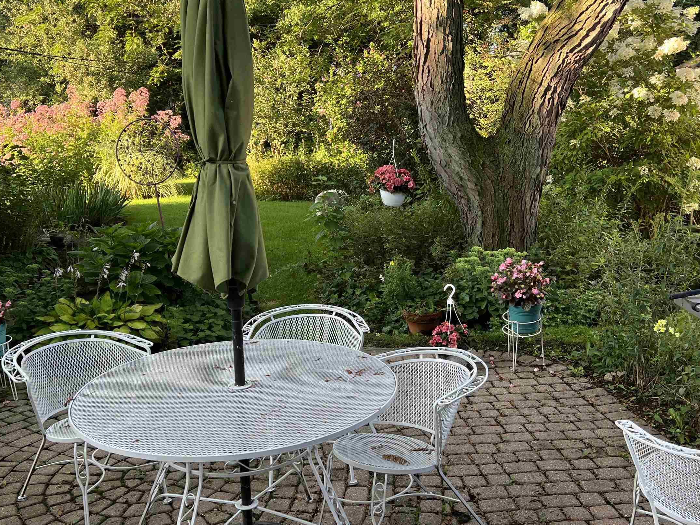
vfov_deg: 38.5
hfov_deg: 50.1
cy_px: 216
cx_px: 374
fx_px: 748
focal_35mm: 37
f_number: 1.5
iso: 32
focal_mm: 5.7
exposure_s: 1/126
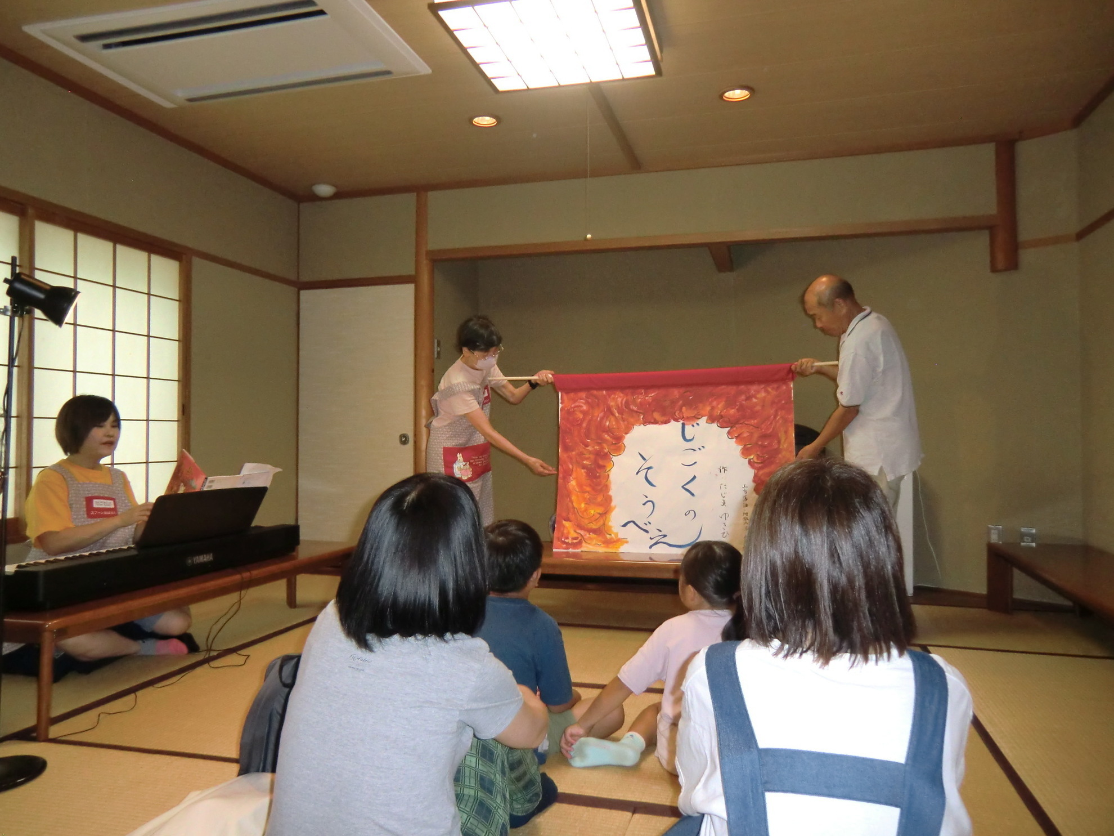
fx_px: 772
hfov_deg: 71.6
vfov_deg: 56.8
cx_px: 557
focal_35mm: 24
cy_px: 418
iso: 400
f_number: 3.2
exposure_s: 1/60
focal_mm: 4.3
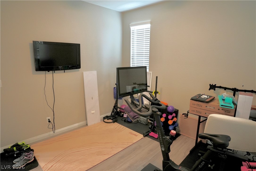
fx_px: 142
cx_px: 128
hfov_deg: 84.0
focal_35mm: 20
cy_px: 86
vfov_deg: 62.0
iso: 3200
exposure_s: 1/160
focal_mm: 20
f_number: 2.8
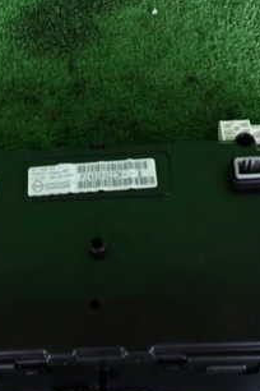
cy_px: 264
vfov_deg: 38.4
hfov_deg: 26.5
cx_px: 120
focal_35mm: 51
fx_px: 552
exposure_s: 1/30
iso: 500
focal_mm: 4.5
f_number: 2
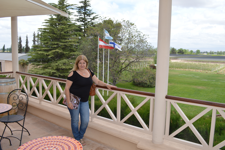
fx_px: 169
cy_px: 75
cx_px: 112
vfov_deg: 47.8
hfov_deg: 67.4
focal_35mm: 27
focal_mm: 18
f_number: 7.1
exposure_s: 1/200
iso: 100
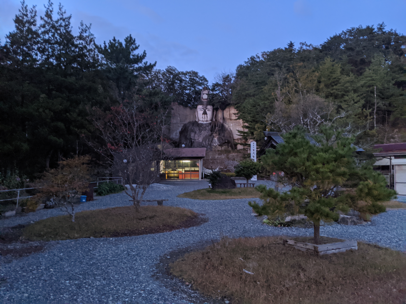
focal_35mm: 27
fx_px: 317
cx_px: 203
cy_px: 152
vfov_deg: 51.4
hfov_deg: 65.3
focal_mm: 4.44
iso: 617
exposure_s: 1/30
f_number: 1.8
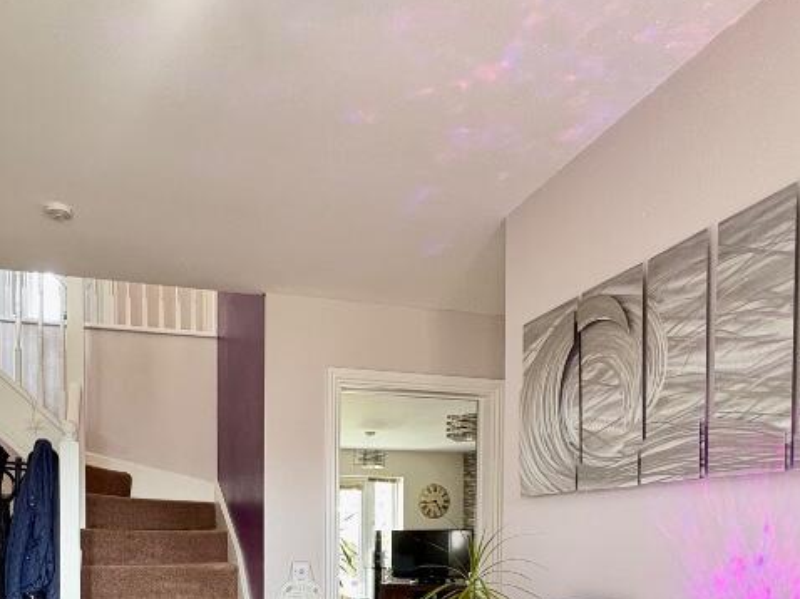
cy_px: 552
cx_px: 308
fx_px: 693
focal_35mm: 30
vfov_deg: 42.4
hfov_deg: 59.3
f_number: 2.2
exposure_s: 1/60
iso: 500
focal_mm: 2.22
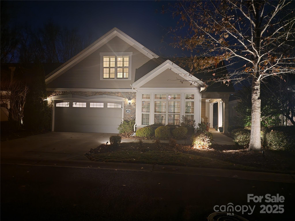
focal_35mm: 23
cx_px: 148
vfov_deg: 58.9
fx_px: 196
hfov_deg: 73.9
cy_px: 110
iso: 400
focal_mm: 6.4
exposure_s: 1/10
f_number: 1.8
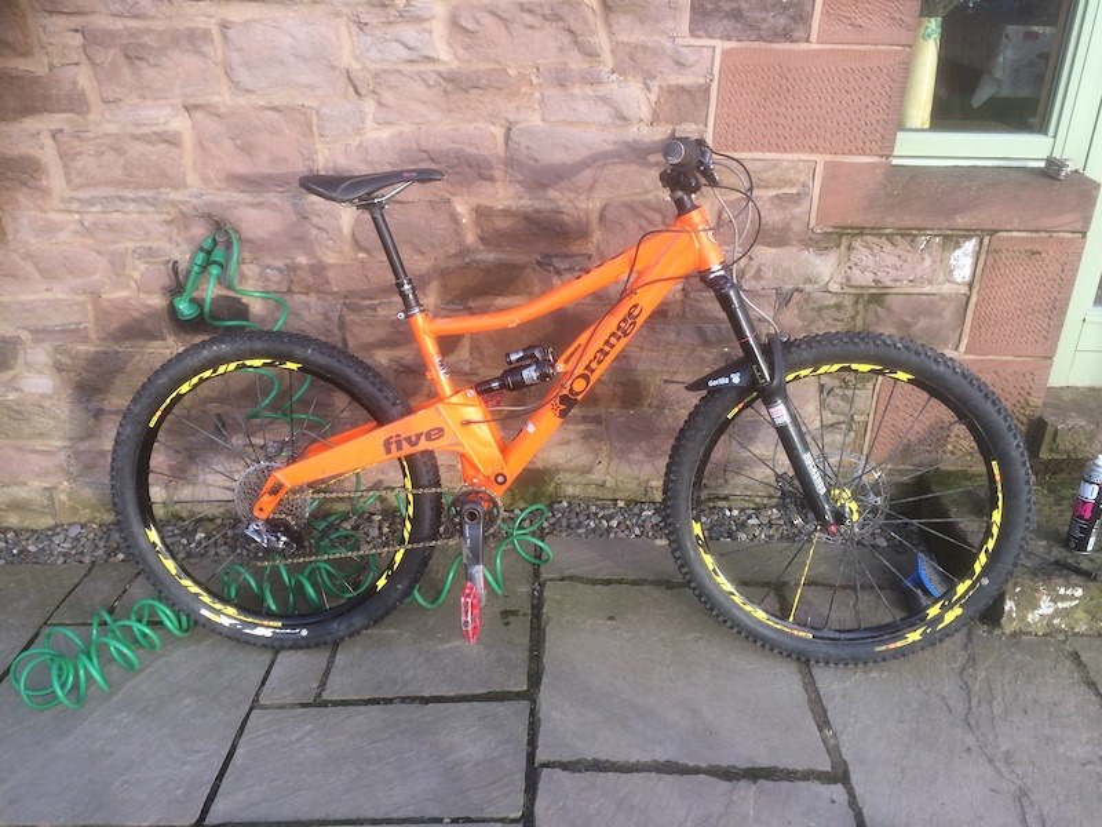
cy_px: 414
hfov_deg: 61.7
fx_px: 923
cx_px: 551
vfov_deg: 48.2
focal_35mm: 29
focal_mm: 4.15
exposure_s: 1/176
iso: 32
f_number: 2.2
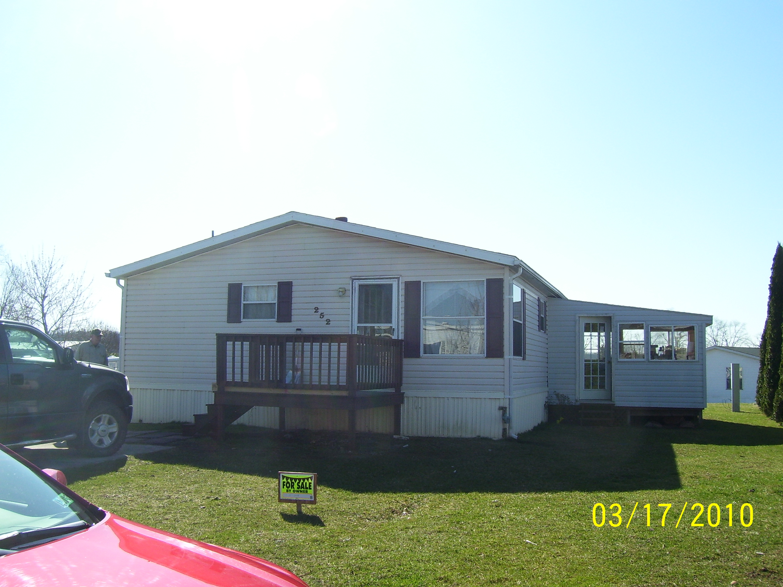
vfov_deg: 41.8
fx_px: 769
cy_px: 294
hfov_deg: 54.0
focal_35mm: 34
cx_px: 392
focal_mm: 5.6
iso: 80
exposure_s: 1/350
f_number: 4.8
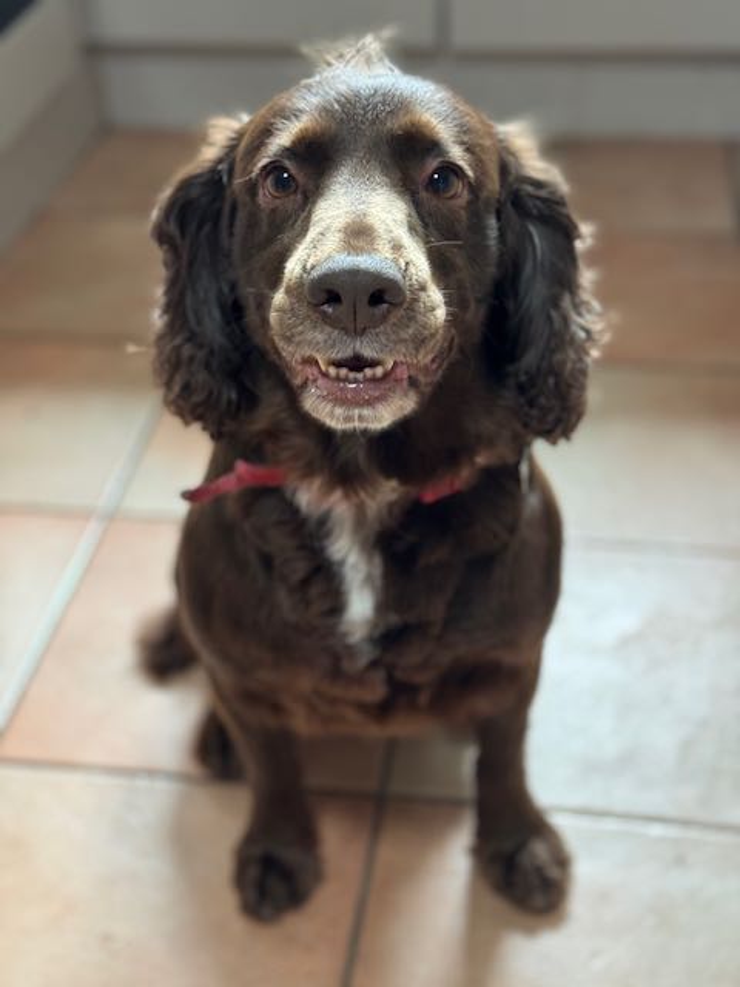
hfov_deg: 30.3
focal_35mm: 48
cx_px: 370
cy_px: 494
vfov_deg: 39.7
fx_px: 1368
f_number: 1.78
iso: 250
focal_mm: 6.86
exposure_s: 1/48
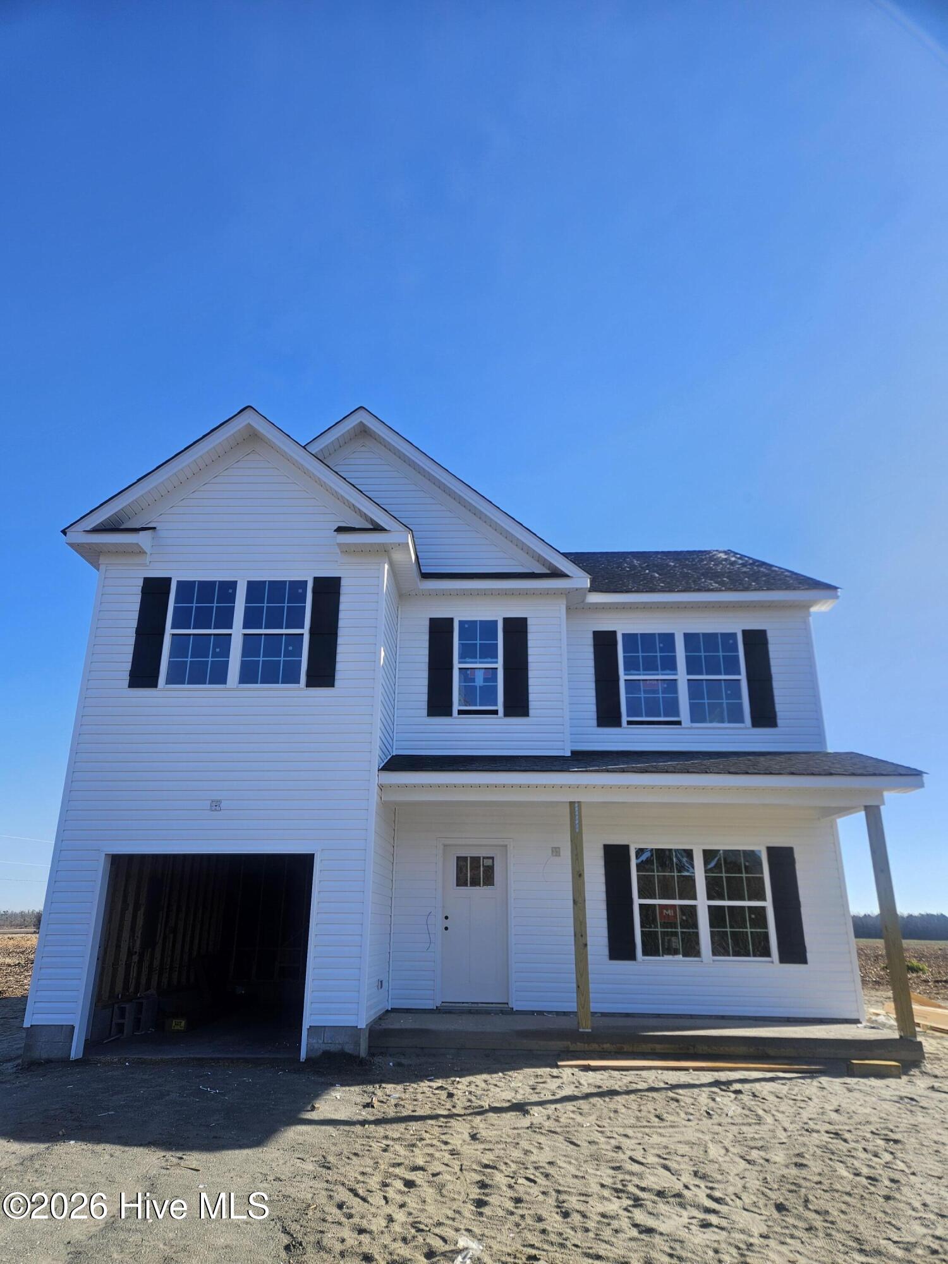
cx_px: 474
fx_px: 840
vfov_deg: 73.9
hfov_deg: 58.9
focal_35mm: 23
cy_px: 632
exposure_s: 1/892
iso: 25
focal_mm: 5.4
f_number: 1.8
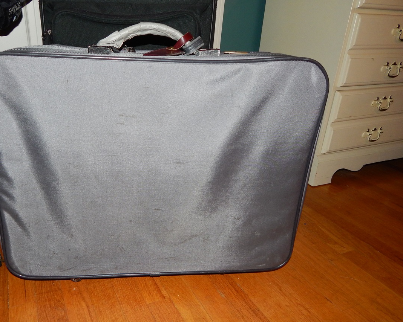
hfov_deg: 61.4
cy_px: 174
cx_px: 153
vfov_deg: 51.5
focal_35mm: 28
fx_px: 334
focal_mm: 4
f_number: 3
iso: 200
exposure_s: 1/30
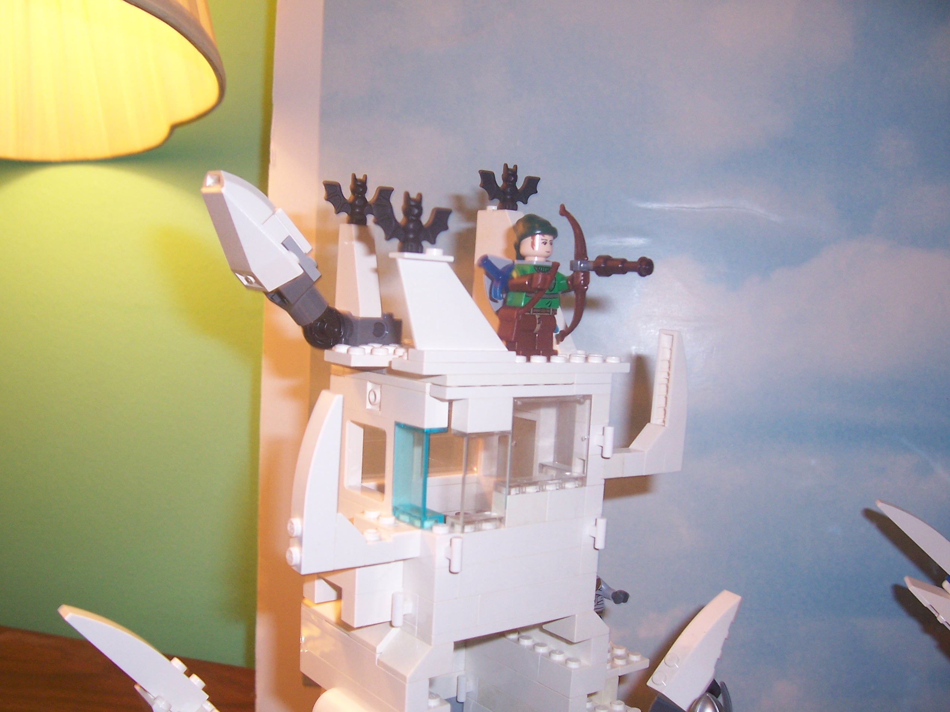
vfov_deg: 41.8
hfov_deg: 54.0
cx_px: 475
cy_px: 356
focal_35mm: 34
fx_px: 933
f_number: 2.7
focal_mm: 5.6
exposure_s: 1/60
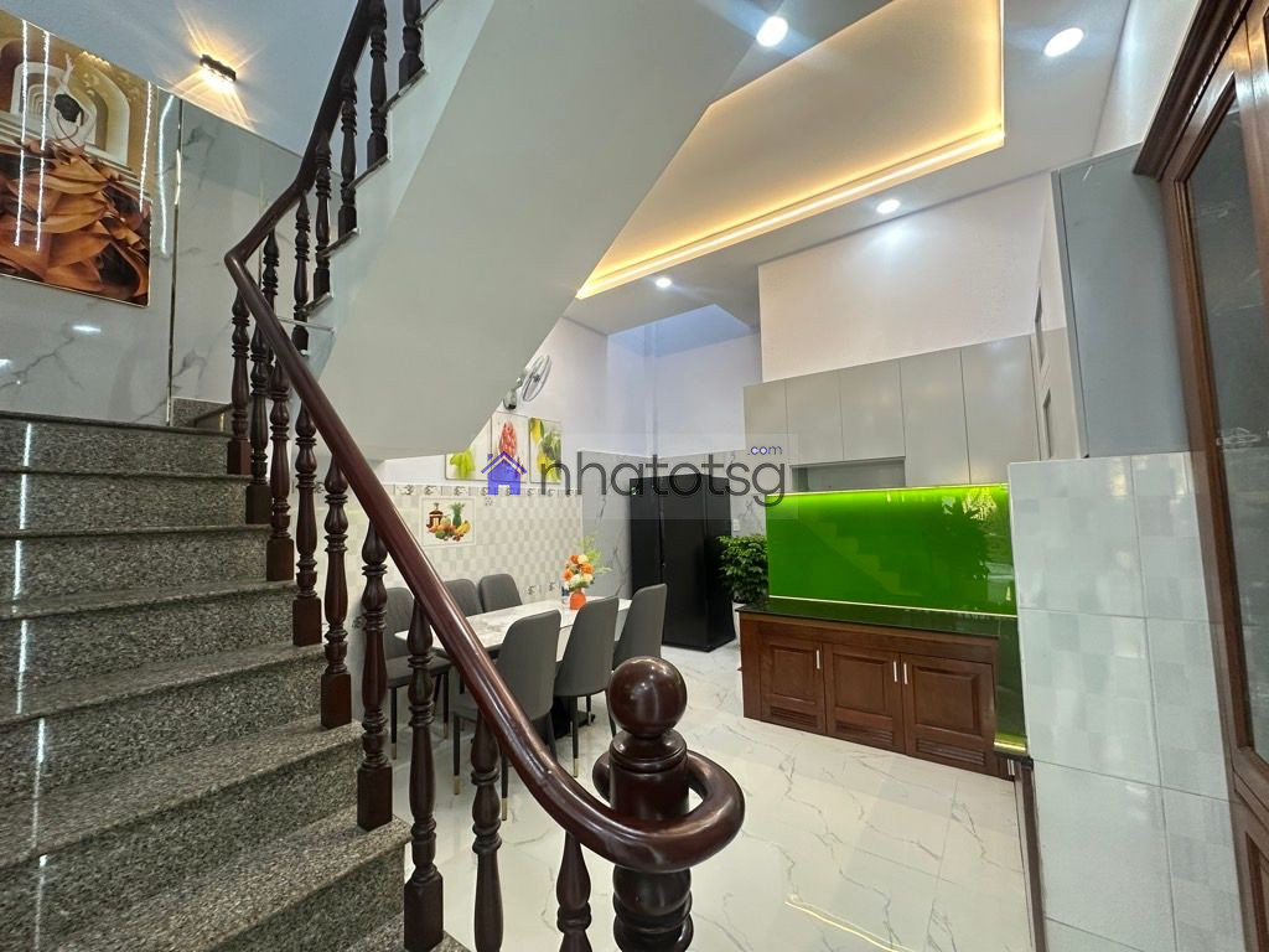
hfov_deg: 102.1
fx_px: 513
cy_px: 476
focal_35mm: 14
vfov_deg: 85.7
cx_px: 634
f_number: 2.2
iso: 200
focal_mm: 2.22
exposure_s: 1/100
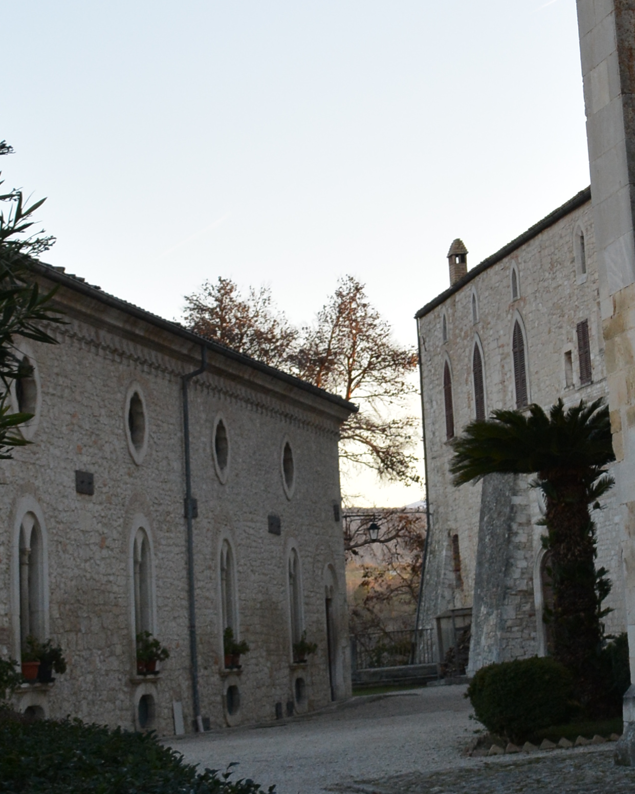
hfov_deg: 15.2
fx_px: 2302
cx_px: 743
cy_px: -74
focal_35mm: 98
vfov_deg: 18.8
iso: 400
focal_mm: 18
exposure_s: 1/250
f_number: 5.6
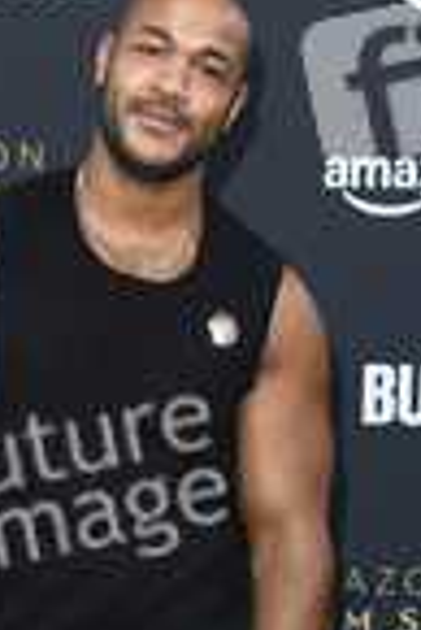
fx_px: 2170
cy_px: 717
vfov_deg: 16.0
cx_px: 130
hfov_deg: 11.1
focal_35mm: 124
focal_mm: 45
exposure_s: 1/500
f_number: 4
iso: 400
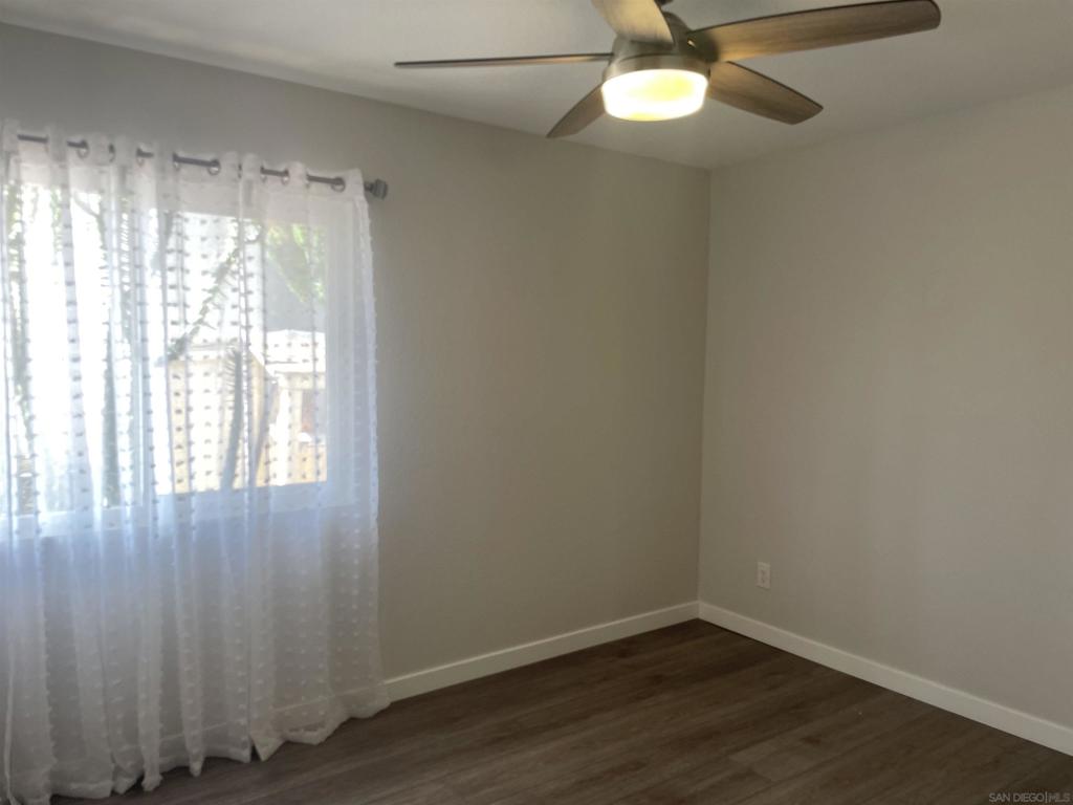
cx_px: 536
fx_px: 806
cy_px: 402
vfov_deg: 53.1
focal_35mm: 26
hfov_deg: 67.3
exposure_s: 1/60
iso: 80
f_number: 1.6
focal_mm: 4.2
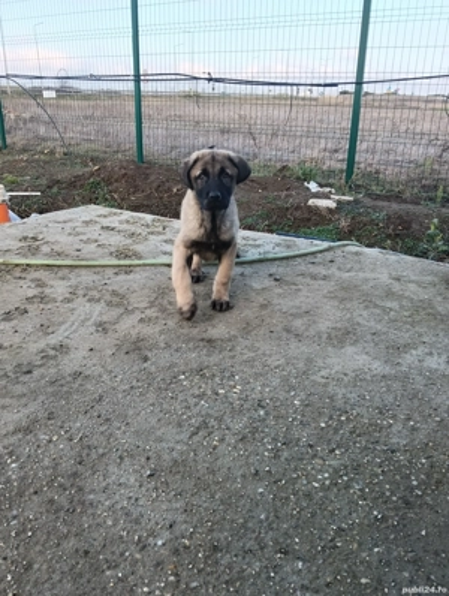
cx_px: 224
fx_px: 465
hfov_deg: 51.5
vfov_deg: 65.2
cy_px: 298
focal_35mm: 27
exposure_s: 1/124
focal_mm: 3.98
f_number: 1.8
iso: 50
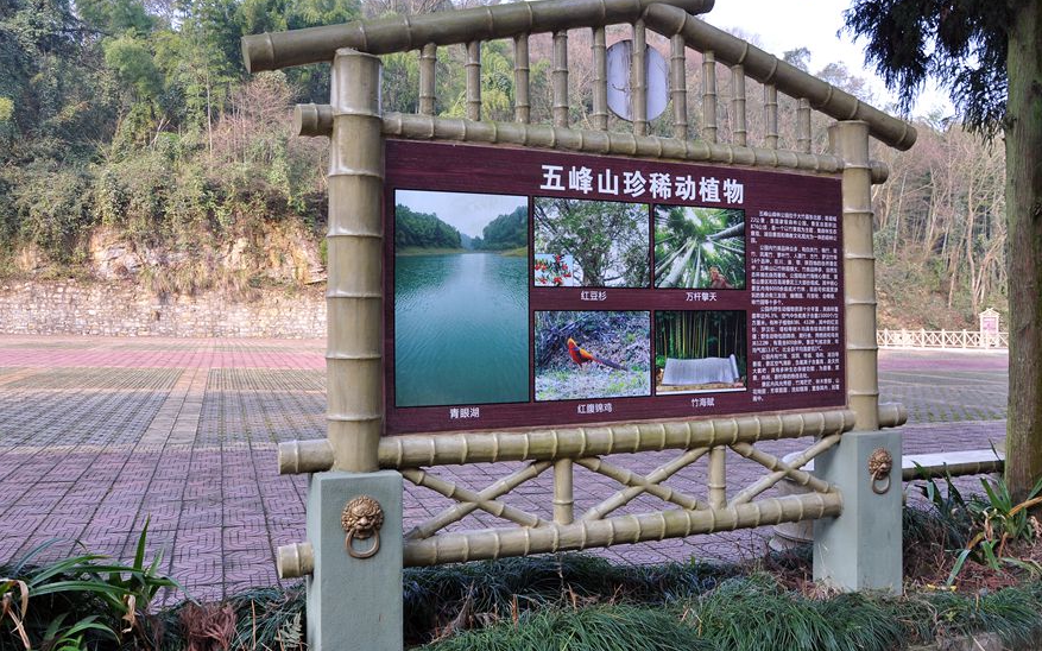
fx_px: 795
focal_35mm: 28
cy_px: 302
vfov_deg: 44.5
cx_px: 529
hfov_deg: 66.5
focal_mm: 18
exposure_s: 1/60
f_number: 8
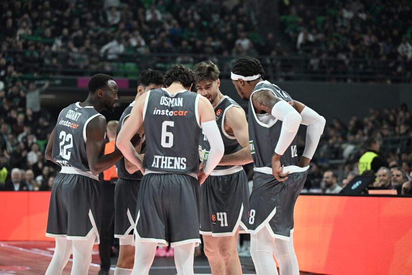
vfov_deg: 9.8
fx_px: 1602
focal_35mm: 140
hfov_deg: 14.7
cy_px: 138
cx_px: 206
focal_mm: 140
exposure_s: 1/800
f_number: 4
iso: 4000
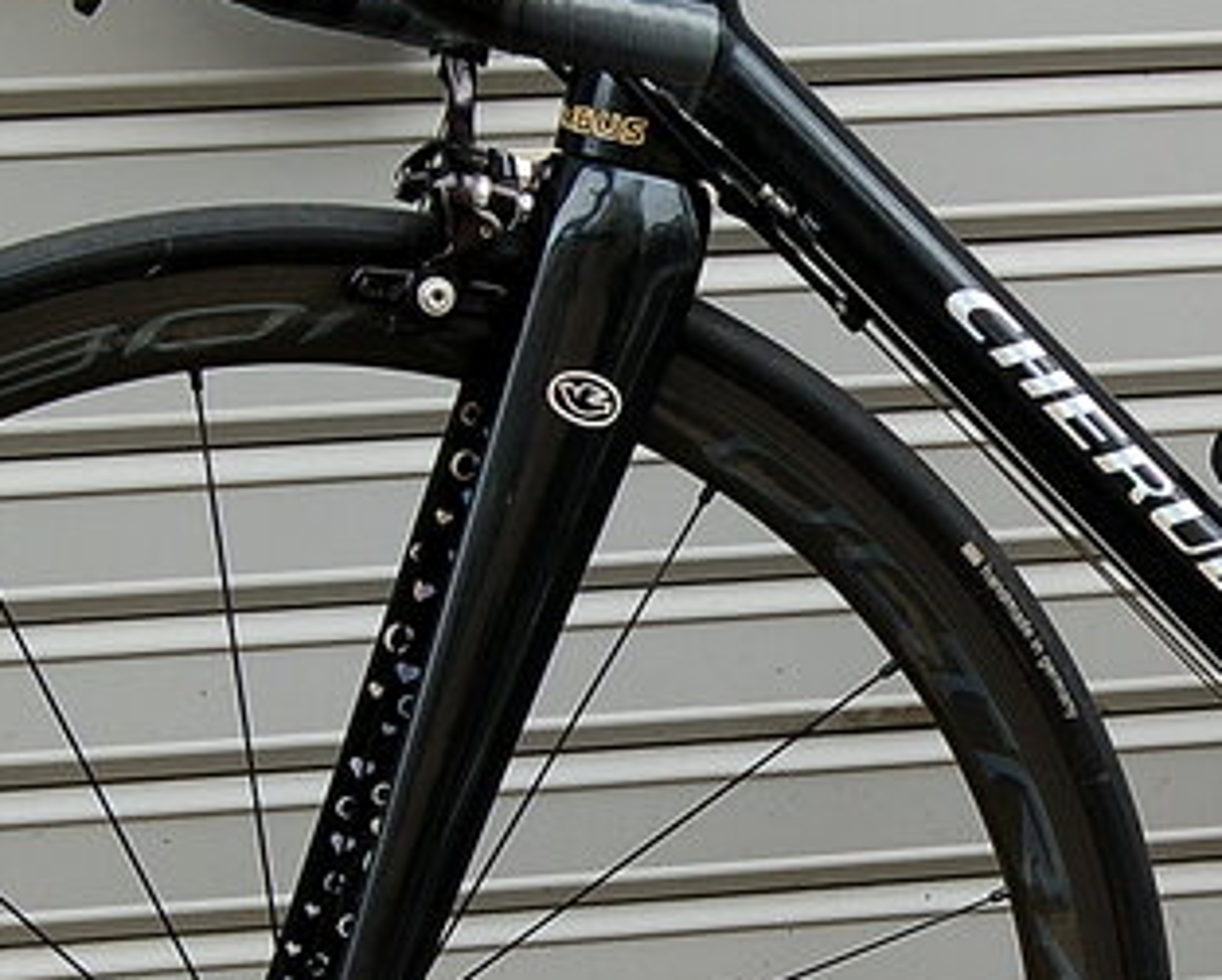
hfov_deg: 12.9
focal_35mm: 147
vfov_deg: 10.5
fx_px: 5321
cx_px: 1238
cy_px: 549
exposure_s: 1/160
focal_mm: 32
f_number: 6.3
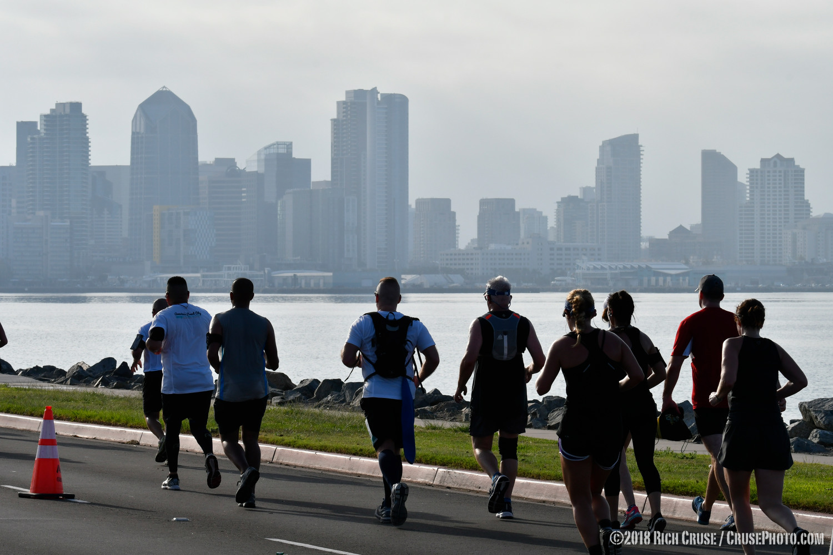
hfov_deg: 13.4
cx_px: 416
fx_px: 3540
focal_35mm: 153
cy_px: 278
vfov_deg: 9.0
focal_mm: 102
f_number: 11
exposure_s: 1/1000
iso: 400
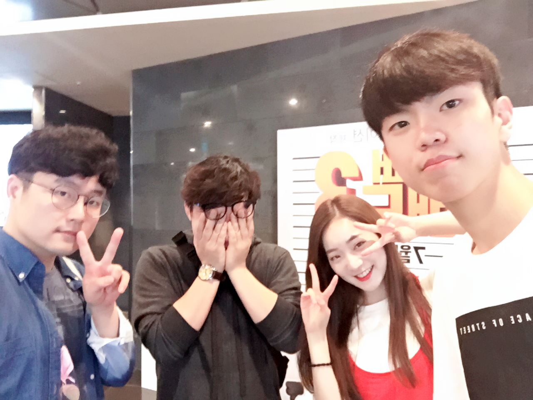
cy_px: 200
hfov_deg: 58.4
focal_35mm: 31
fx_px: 477
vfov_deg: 45.4
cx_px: 266
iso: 400
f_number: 2.2
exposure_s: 1/15
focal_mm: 2.65
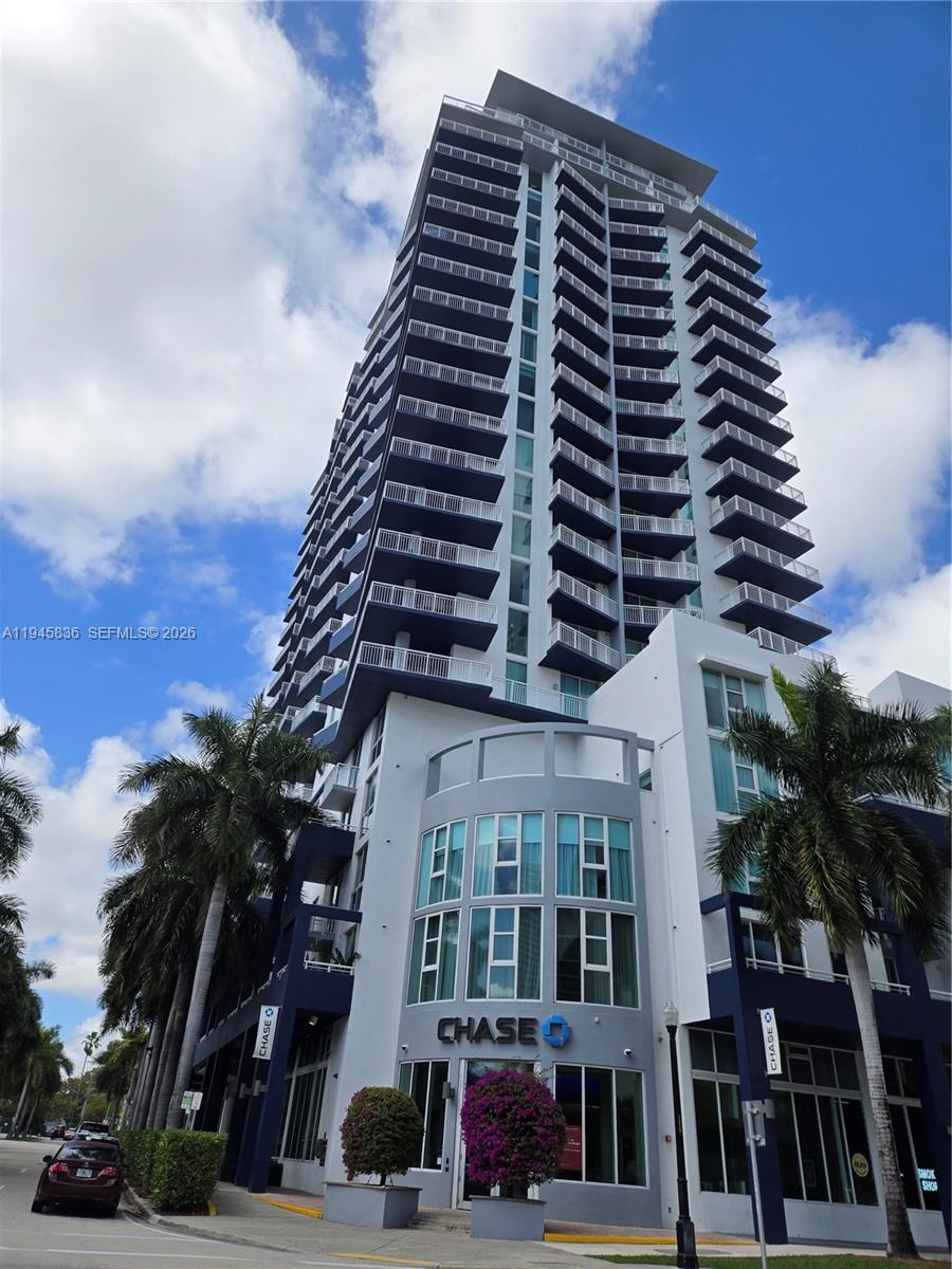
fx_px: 843
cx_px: 476
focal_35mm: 23
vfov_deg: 73.9
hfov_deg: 58.9
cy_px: 634
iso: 25
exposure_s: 1/2283
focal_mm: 5.4
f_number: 1.8
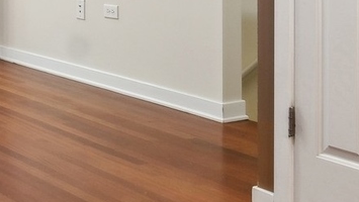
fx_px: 819
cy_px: -81
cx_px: -93
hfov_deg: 22.4
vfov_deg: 13.4
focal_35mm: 86
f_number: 8
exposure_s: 1/15
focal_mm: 12
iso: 200
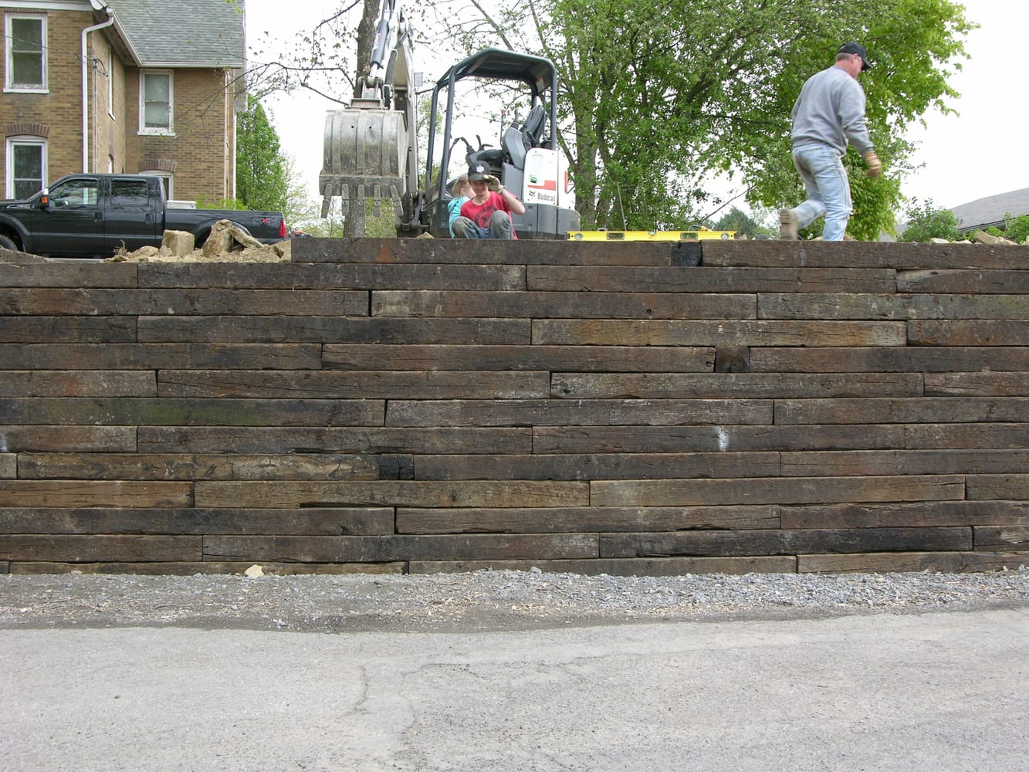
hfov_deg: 44.8
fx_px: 1249
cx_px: 514
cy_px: 386
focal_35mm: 42
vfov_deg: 34.4
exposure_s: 1/88.8
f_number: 4.6
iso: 50
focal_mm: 10.7
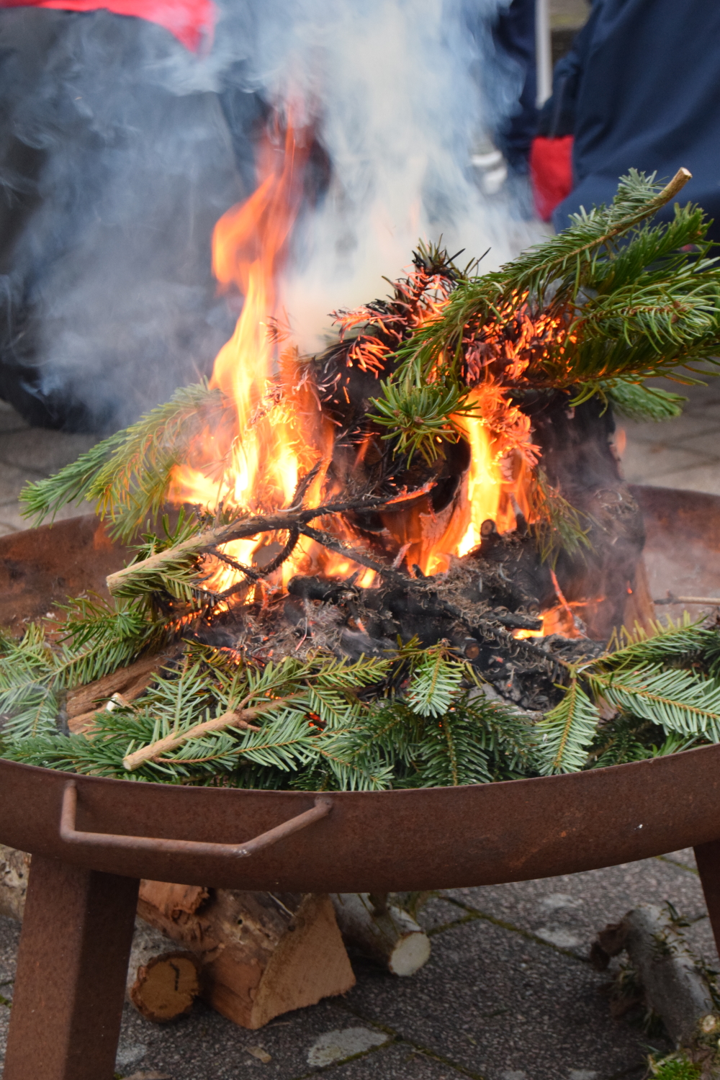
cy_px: 540
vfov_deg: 26.0
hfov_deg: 17.5
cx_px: 360
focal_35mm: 78
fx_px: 2340
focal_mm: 52
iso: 2000
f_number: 5.6
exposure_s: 1/60
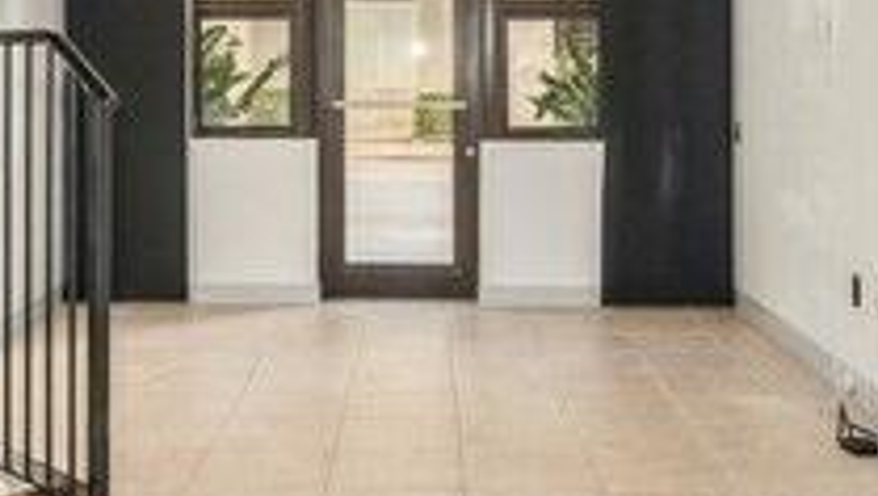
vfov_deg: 22.1
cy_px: 135
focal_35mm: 54
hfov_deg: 38.3
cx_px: 353
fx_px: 1258
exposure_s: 1/15
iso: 160
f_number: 8
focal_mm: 12
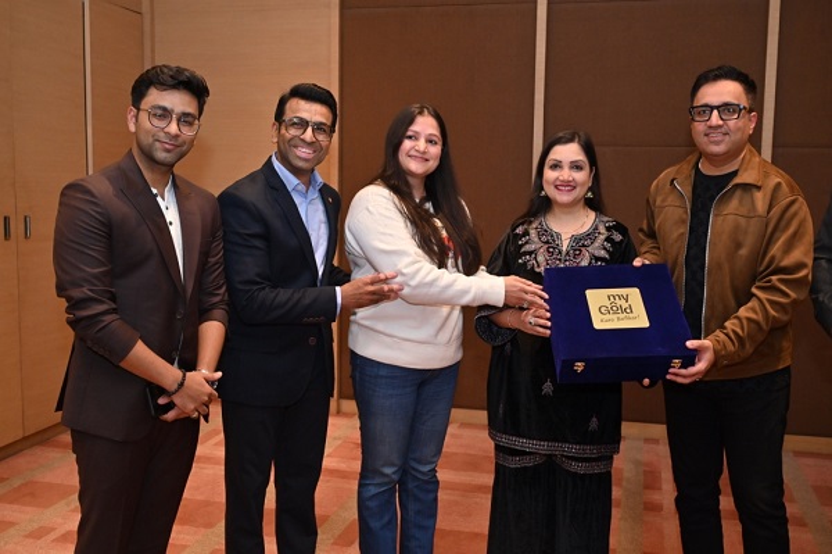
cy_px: 277
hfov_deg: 50.7
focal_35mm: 38
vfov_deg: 35.0
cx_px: 416
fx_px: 877
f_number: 6.3
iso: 1600
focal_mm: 38
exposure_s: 1/100
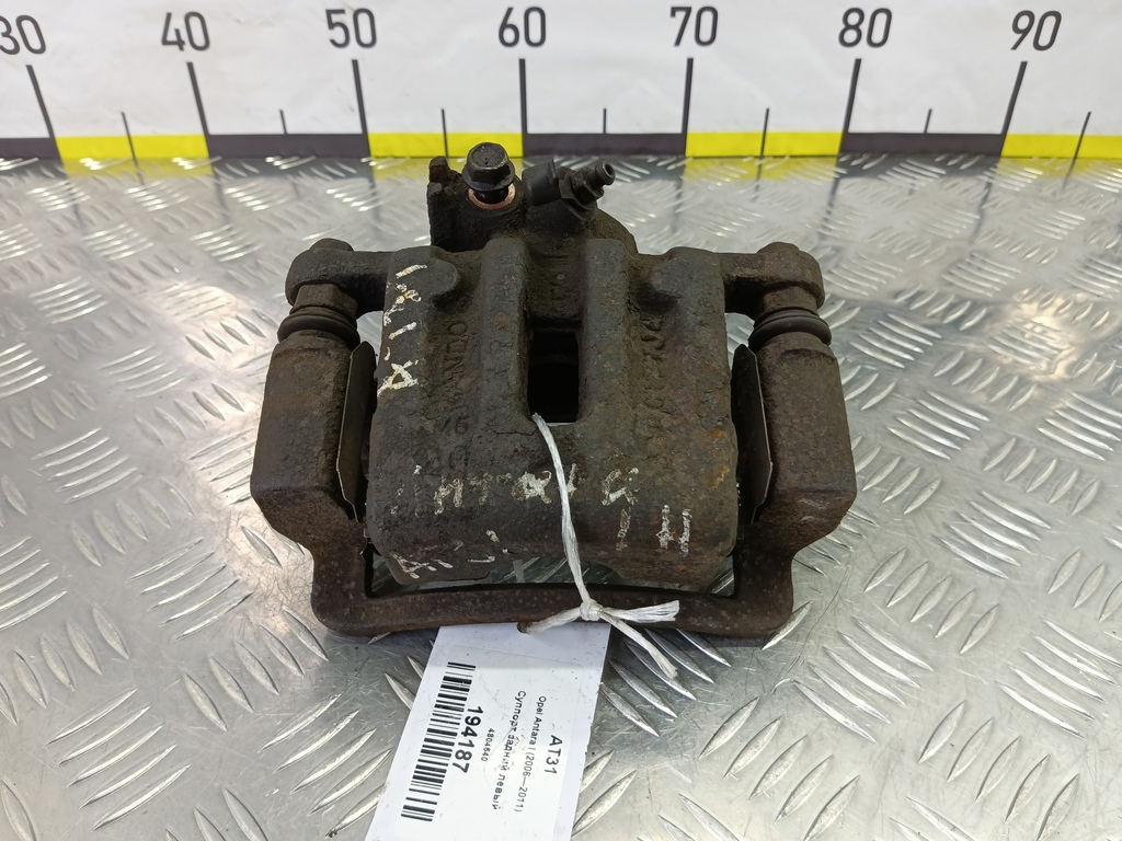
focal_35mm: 23
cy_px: 420
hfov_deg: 73.9
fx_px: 745
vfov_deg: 58.9
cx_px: 561
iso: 172
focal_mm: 4.11
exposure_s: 1/50
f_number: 1.6
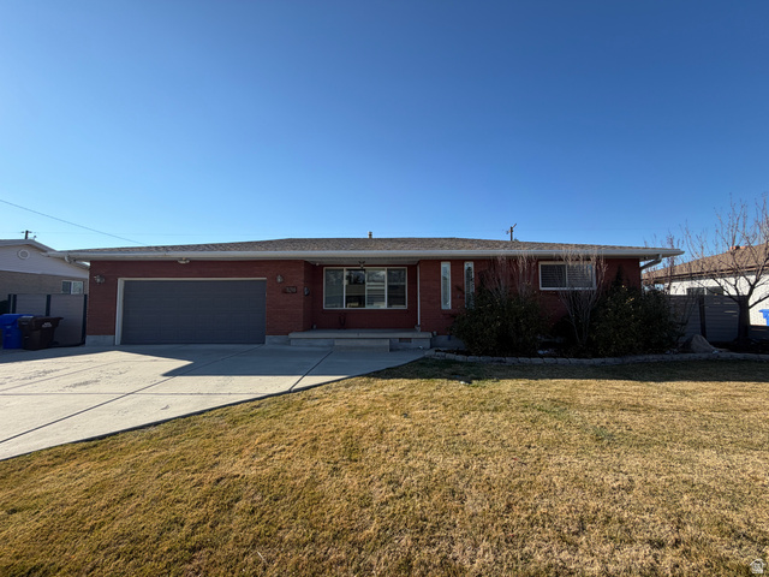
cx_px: 384
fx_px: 311
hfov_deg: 102.1
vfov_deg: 85.7
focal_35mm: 14
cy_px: 288
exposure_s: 1/770
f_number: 2.2
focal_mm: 2.22
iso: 25
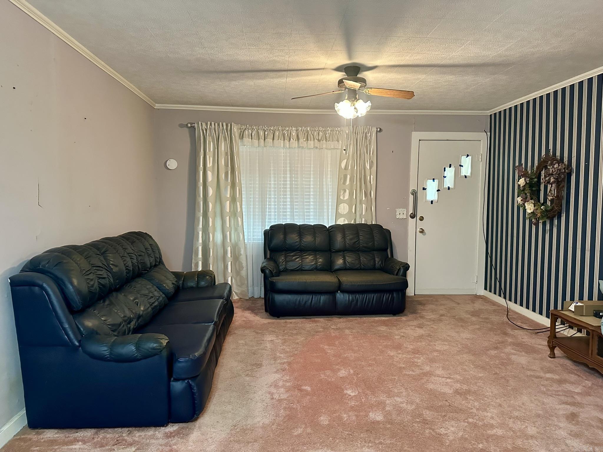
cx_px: 302
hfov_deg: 71.6
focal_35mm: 24
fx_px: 418
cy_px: 226
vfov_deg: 56.8
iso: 640
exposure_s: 1/60
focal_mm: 6.86
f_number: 1.78
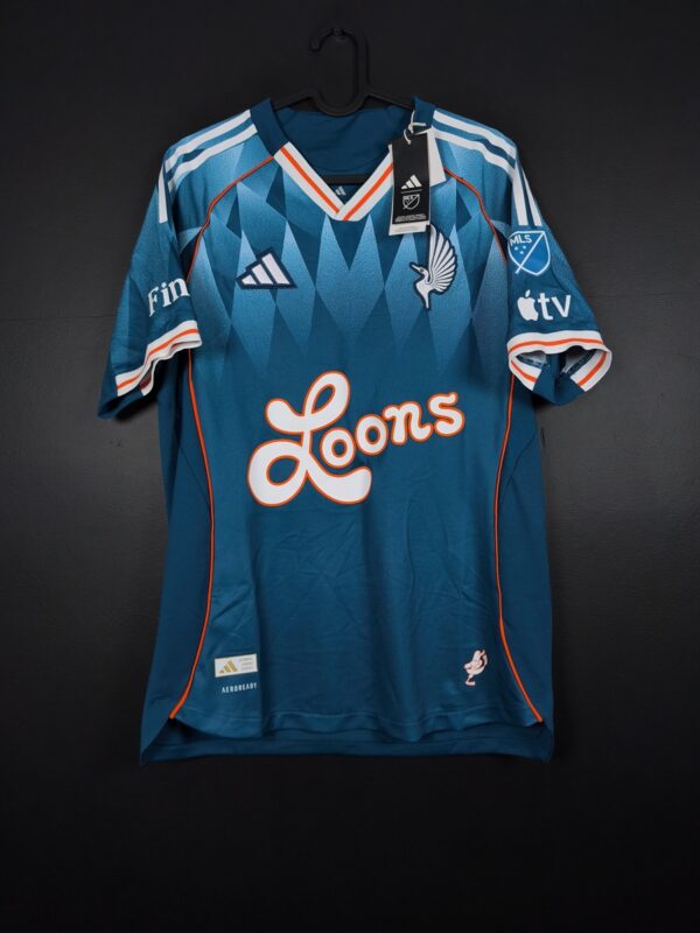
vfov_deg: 73.9
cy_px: 466
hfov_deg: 58.9
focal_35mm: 23
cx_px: 350
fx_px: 620
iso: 400
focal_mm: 6.57
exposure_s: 1/160
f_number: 1.6
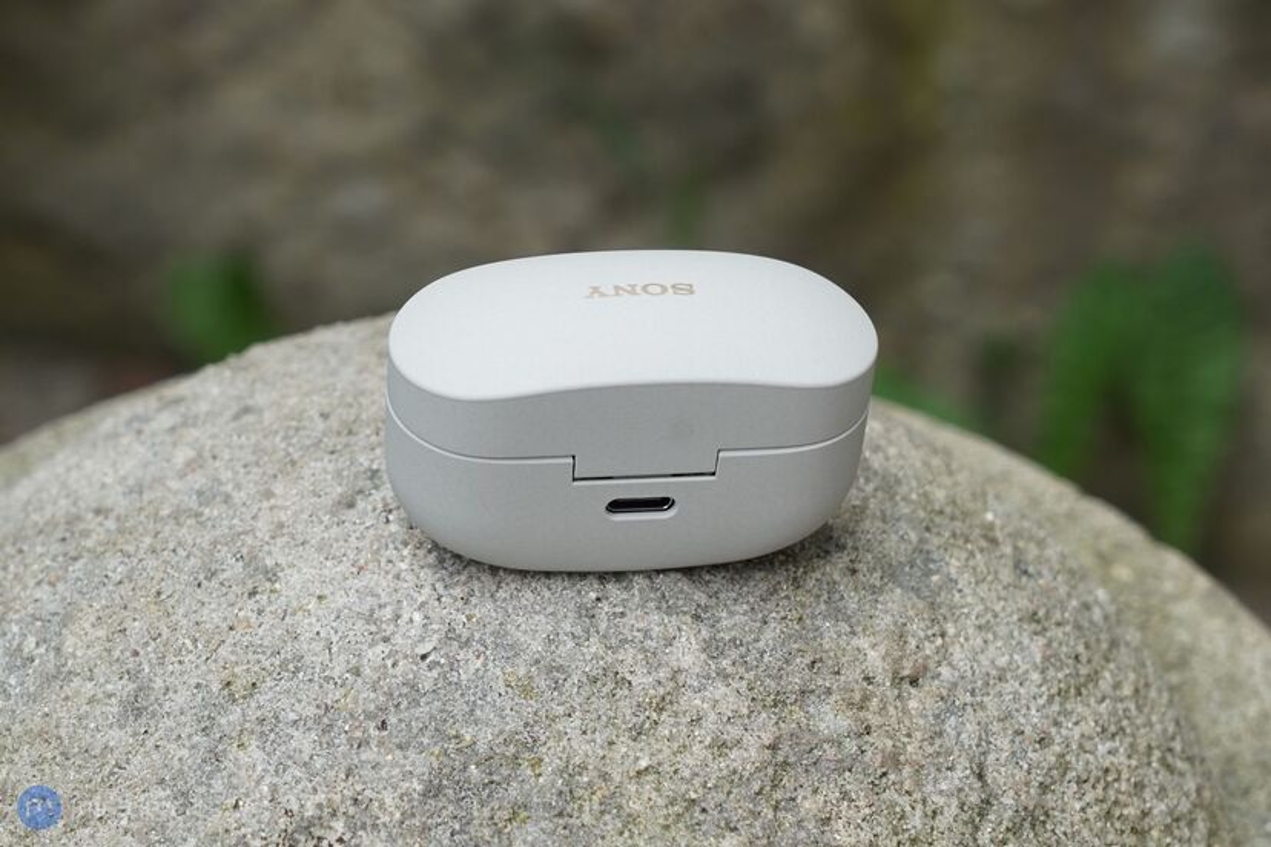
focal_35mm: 70
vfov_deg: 19.5
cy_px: 424
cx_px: 636
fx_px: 2471
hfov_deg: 28.8
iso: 250
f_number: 7.1
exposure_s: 1/200
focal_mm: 70
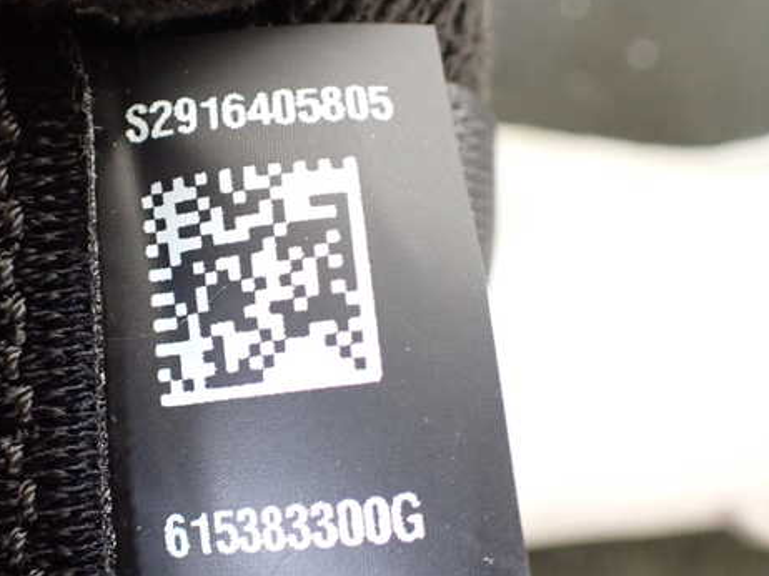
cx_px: 275
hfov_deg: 47.3
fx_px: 866
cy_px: 315
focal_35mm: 39
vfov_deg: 36.8
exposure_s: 1/30
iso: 800
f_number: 2.3
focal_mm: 5.4
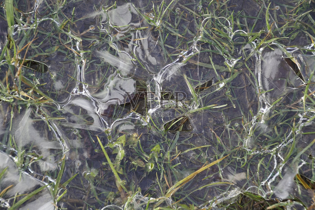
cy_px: 105
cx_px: 158
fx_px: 1181
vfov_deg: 10.2
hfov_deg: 15.2
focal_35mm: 135
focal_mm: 90
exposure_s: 1/160
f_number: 5.6
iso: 250
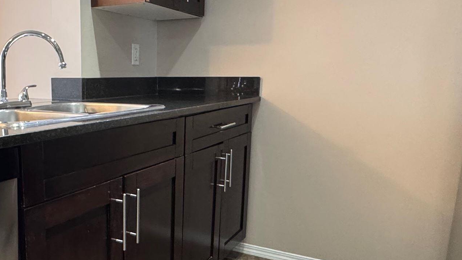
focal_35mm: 37
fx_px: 453
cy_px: 162
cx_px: 127
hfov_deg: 52.1
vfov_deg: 31.9
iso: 500
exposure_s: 1/60
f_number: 2.2
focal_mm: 2.22
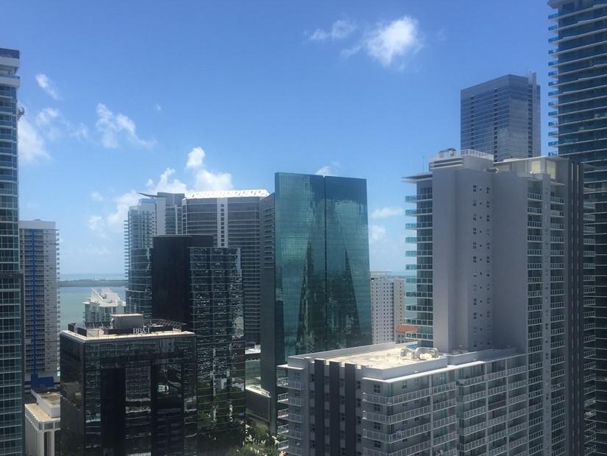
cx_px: 294
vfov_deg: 39.5
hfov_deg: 51.3
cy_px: 276
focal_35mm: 36
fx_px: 631
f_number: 2.2
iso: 32
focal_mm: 4.15
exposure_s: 1/1883
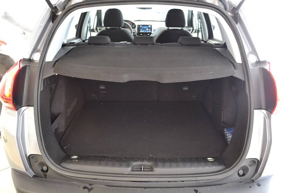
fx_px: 217
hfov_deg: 67.4
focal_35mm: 27
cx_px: 144
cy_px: 96
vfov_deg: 48.0
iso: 400
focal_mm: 18
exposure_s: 1/15
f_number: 3.5
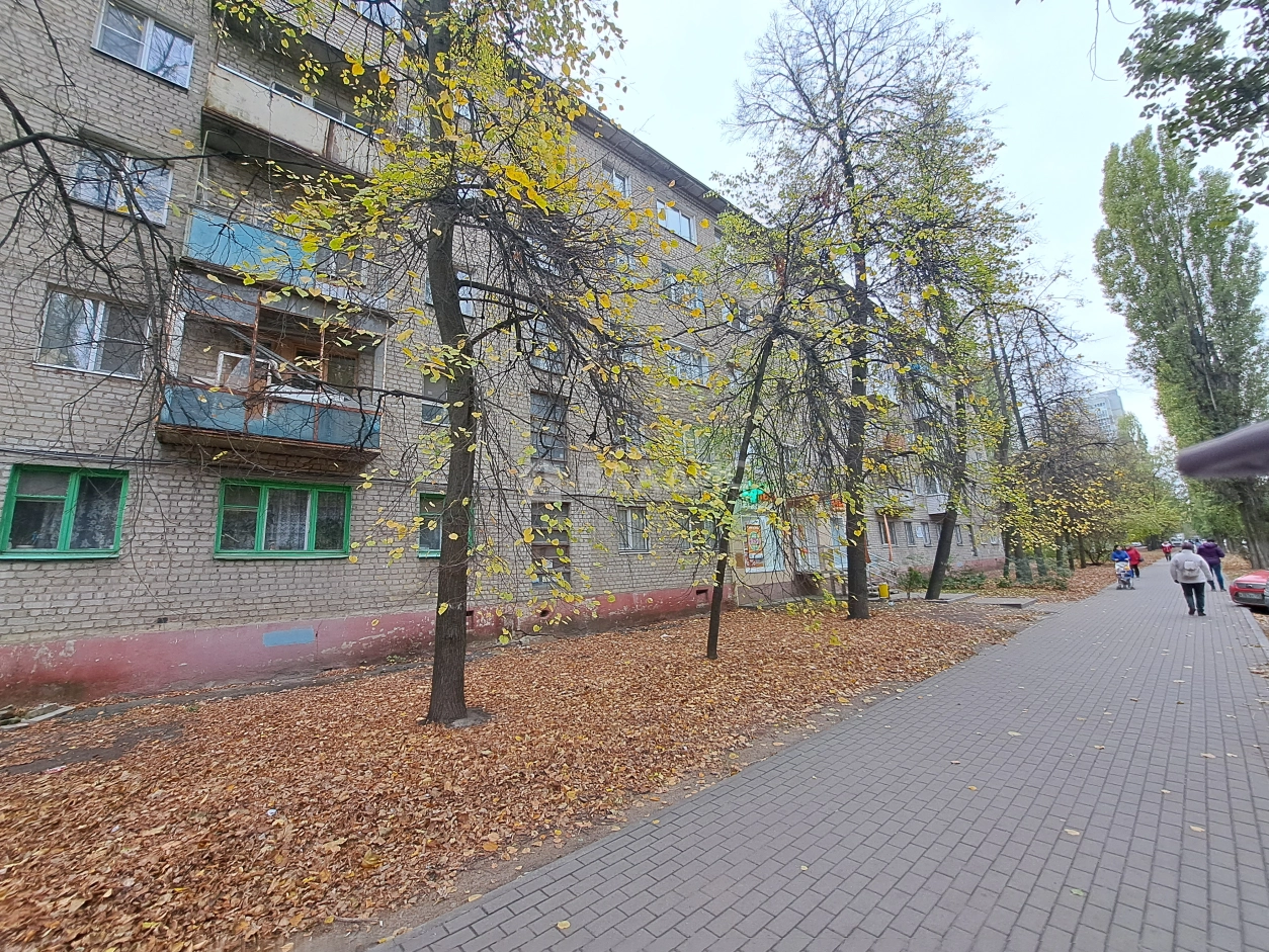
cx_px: 634
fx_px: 477
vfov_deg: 89.9
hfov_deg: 106.2
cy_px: 476
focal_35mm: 13
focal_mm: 1.74
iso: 50
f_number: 2.2
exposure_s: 1/100
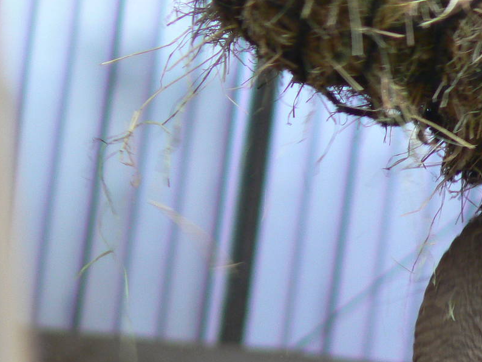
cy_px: 177
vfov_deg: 1.7
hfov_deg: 2.3
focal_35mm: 870
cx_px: 410
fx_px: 12118
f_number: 3.3
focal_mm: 72
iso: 125
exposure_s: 1/30
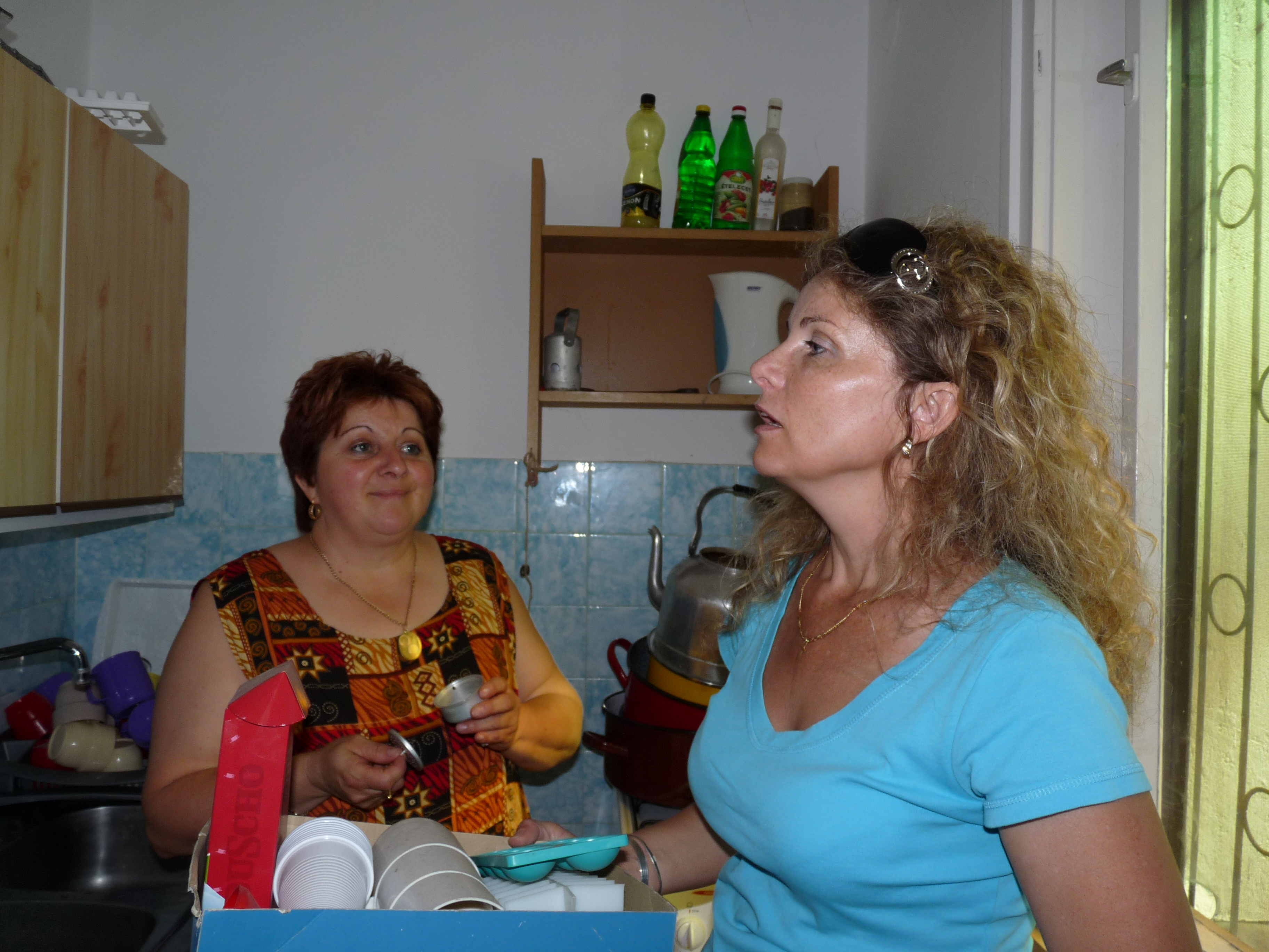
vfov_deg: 51.4
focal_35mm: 27
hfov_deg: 65.3
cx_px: 634
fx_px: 990
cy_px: 476
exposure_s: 1/125
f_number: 2.8
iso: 100
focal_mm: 4.8
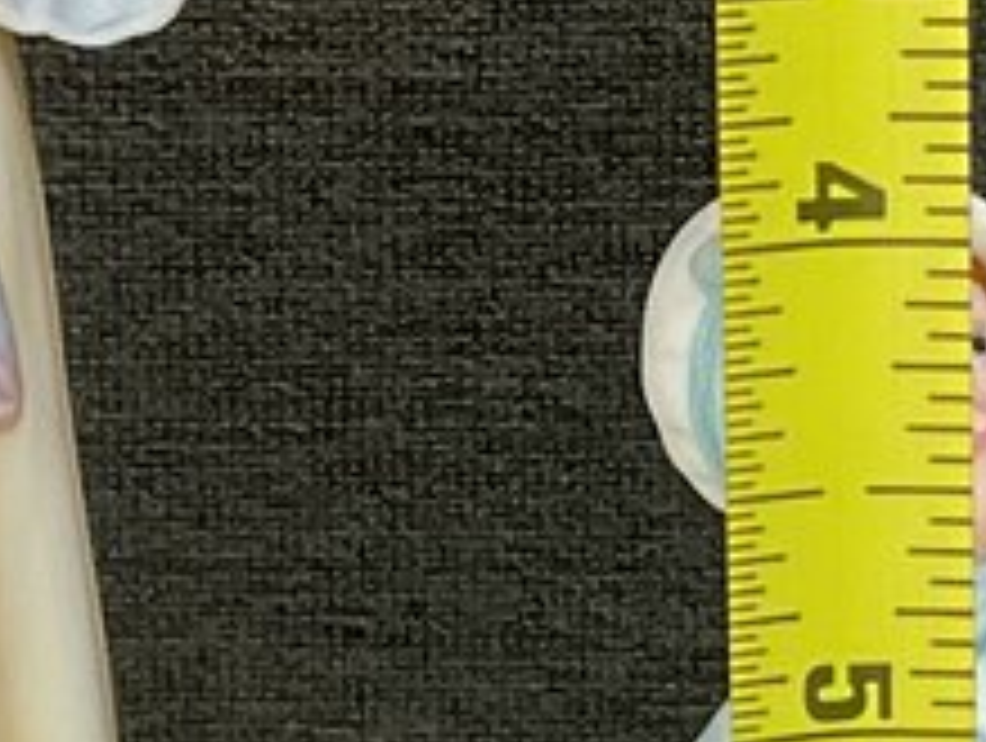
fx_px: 5706
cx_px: 718
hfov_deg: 9.9
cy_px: 281
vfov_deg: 7.4
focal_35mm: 200
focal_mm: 3
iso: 64
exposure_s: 1/60
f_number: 1.8
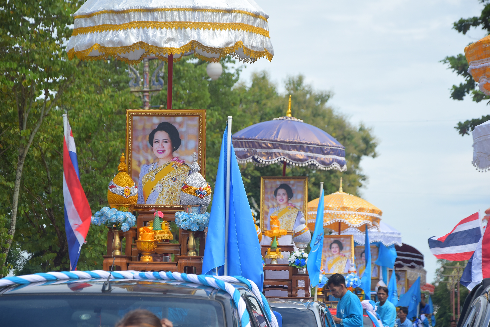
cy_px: 164
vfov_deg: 10.8
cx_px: 245
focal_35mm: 128
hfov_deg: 16.1
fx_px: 1736
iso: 100
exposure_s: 1/320
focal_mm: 85
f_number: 5.6
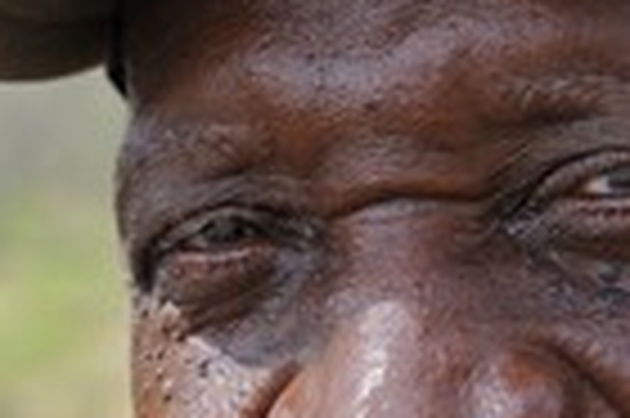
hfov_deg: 11.4
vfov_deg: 7.6
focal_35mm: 180
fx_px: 3146
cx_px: 392
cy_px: 364
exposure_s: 1/320
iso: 200
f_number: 5
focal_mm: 60
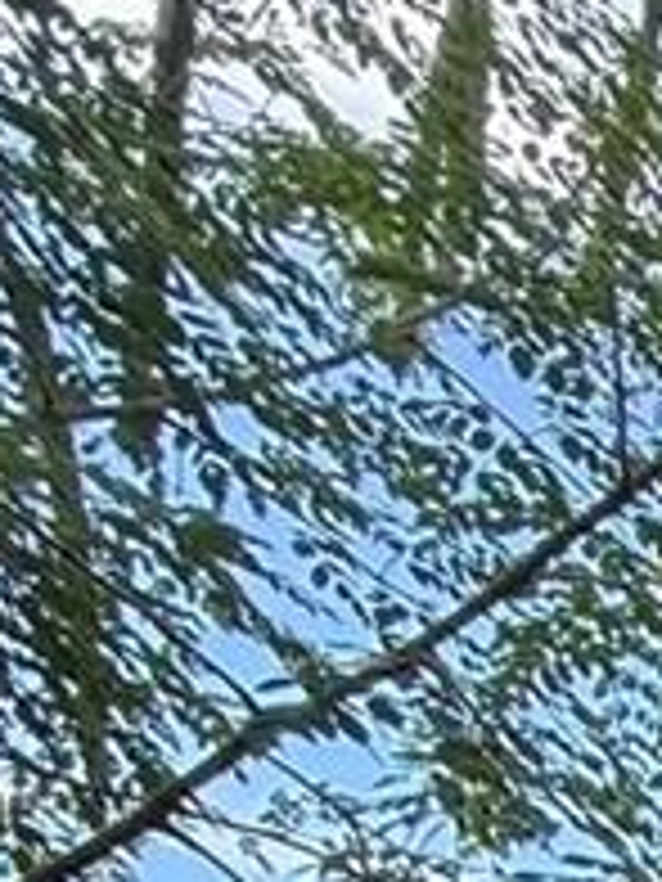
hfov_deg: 8.3
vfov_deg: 12.3
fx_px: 2907
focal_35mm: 114
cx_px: 2535
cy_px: 2308
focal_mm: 2.22
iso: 50
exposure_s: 1/139
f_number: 2.2
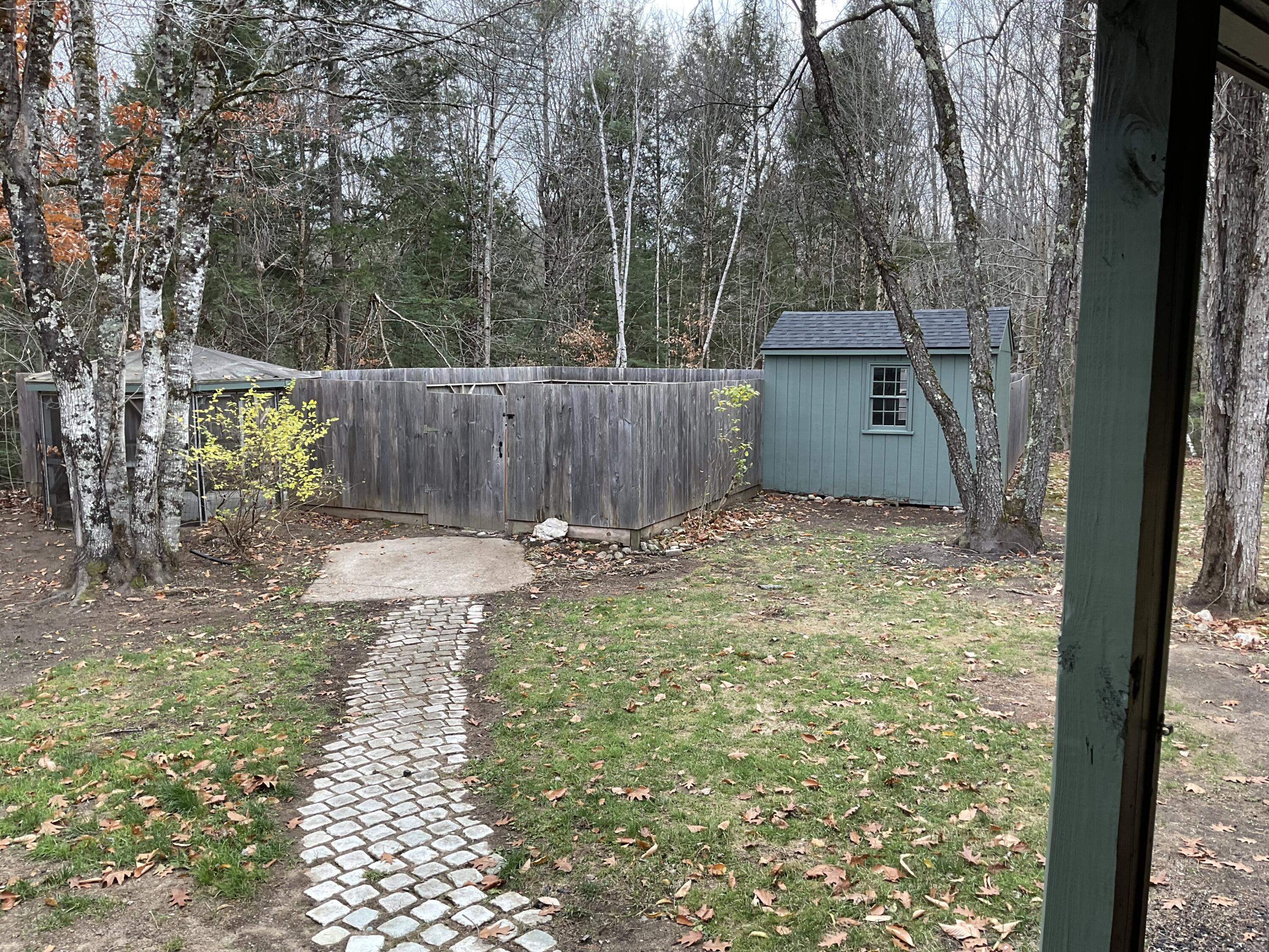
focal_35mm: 29
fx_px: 1063
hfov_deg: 61.7
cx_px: 634
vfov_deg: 48.2
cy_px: 476
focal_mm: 3
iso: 25
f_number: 1.8
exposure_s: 1/120
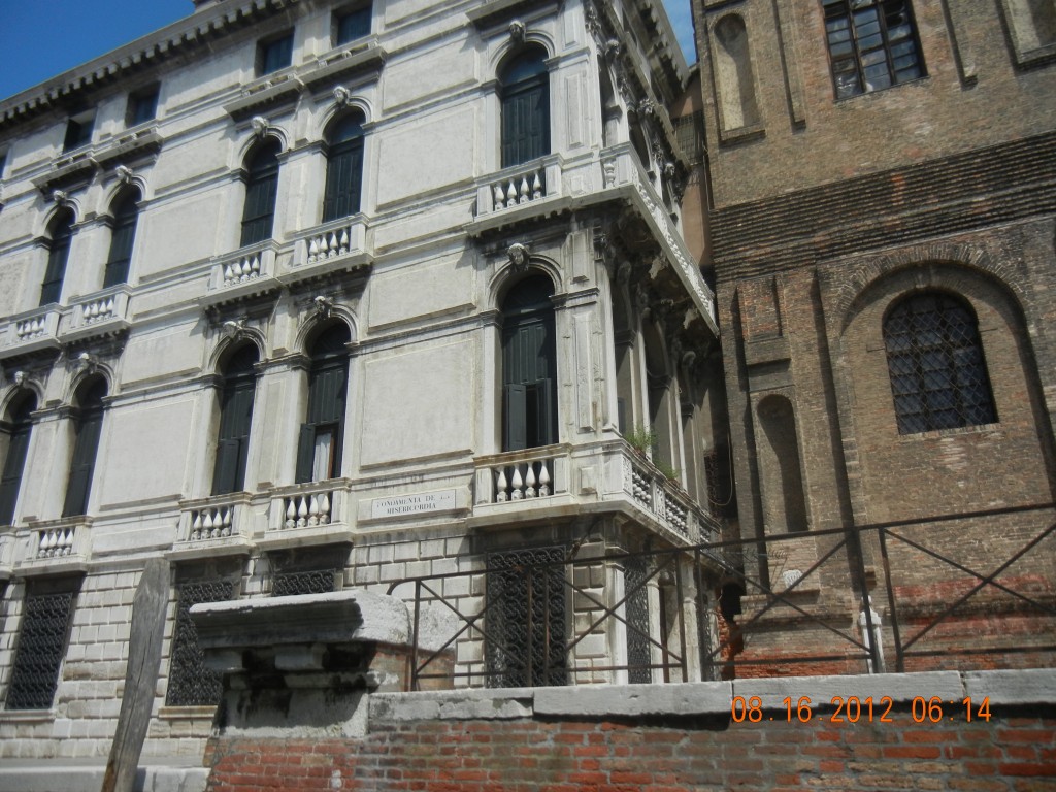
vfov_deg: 46.8
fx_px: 915
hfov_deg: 60.0
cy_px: 396
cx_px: 528
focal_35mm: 30
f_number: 7
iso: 160
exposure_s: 1/592
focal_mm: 5.4
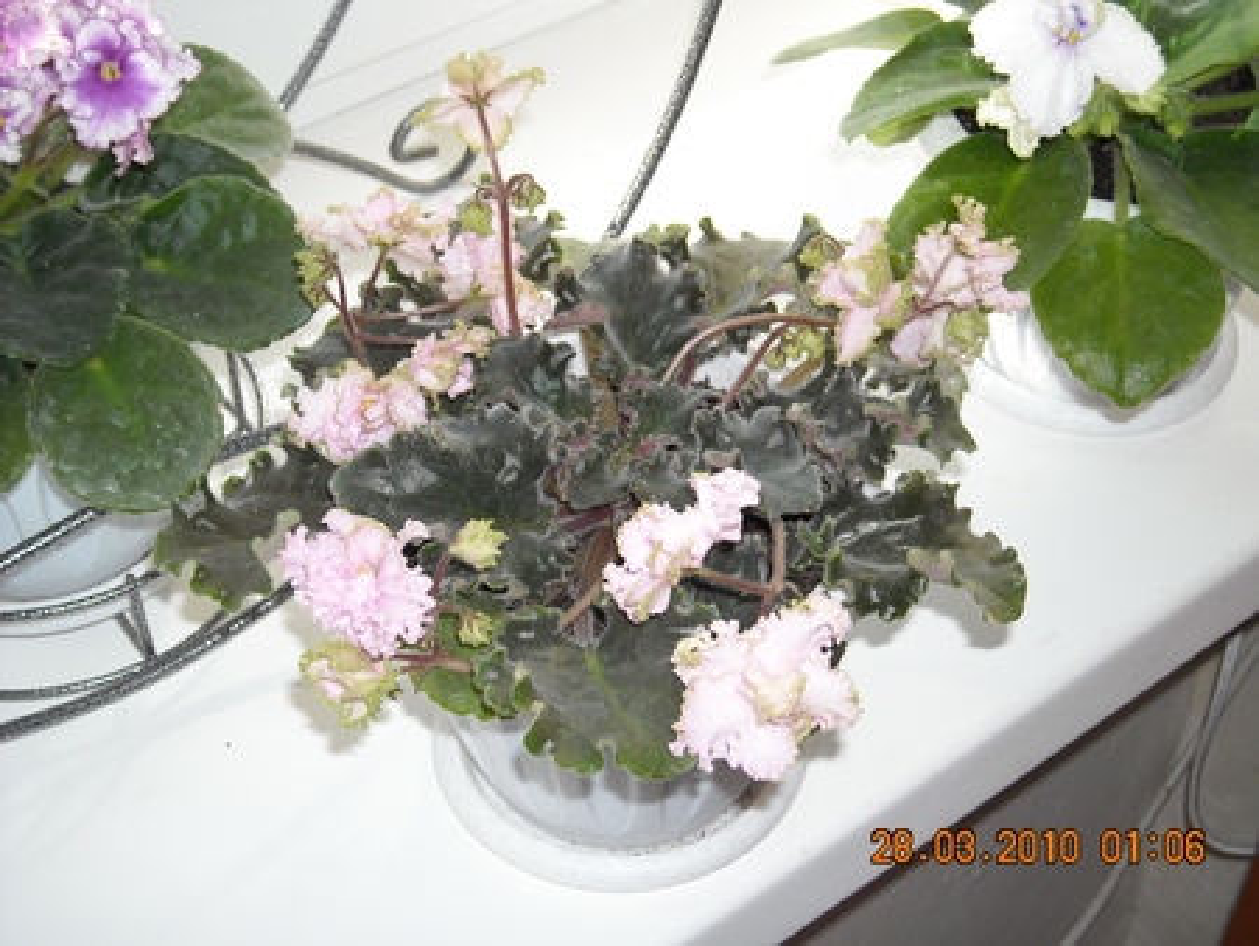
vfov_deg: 24.0
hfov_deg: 31.7
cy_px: 473
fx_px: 2220
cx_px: 630
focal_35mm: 61
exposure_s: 1/125
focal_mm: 9.87
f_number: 3.5
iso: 64
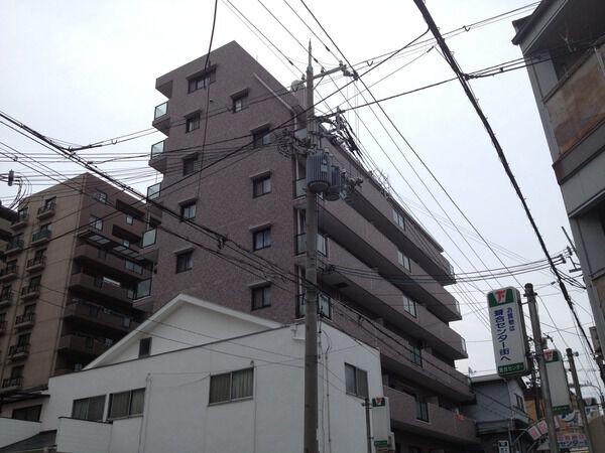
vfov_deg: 40.7
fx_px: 612
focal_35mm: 35
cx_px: 302
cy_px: 226
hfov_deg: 52.6
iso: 50
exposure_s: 1/391
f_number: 2.4
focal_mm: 4.28
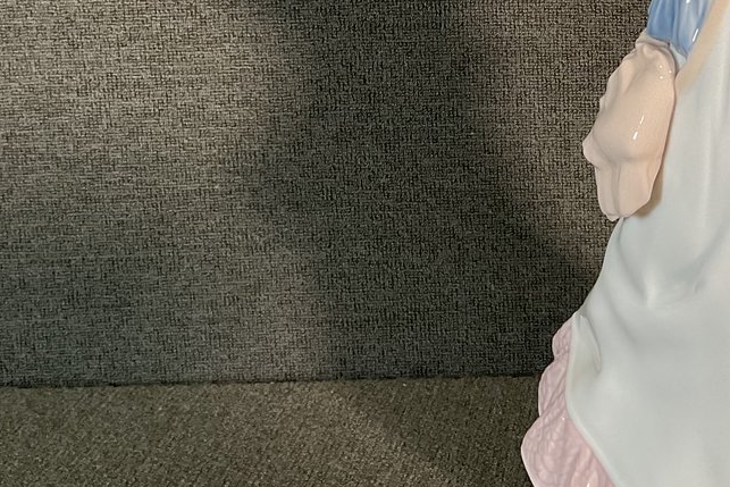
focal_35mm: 71
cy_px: 99
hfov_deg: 27.1
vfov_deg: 19.0
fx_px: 1440
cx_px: 698
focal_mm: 3
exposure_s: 1/60
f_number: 1.8
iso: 100
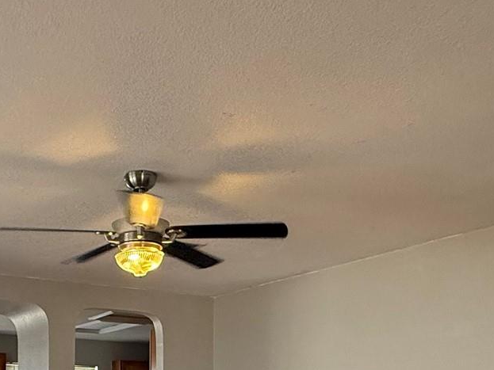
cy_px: 391
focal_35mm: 46
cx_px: 123
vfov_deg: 29.0
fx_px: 656
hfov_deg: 40.1
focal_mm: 2.22
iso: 250
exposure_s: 1/120
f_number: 2.2
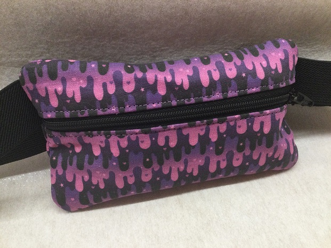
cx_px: 166
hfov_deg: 58.3
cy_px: 124
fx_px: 296
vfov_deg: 45.5
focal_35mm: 31
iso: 50
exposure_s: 1/30
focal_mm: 3.3
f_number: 2.4
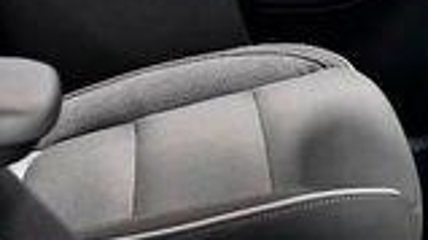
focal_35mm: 152
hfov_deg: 14.1
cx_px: 339
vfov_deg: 7.8
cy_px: -152
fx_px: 1723
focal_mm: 24
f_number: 3.5
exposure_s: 1/125
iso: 2500
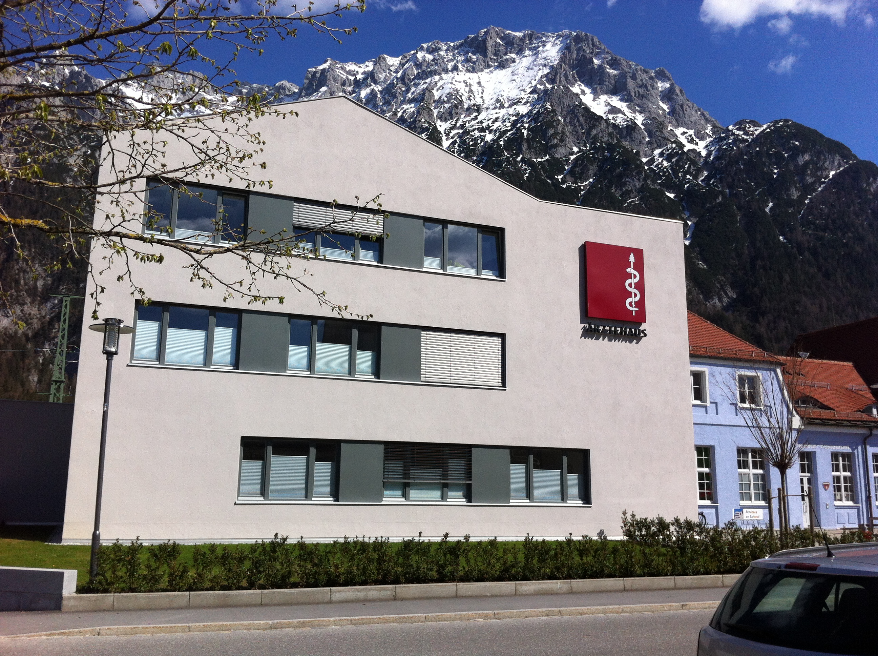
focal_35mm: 35
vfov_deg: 40.6
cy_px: 328
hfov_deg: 52.7
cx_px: 439
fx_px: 886
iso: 80
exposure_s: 1/2742
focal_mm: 3.85
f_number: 2.8
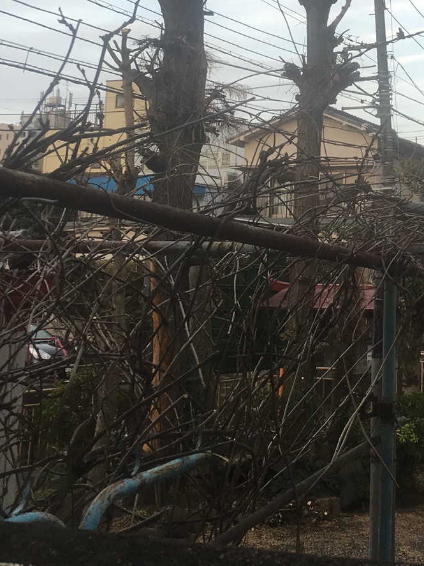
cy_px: 121
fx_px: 1094
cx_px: 420
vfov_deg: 28.4
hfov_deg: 21.2
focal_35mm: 67
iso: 25
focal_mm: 4.15
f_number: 2.2
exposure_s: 1/120
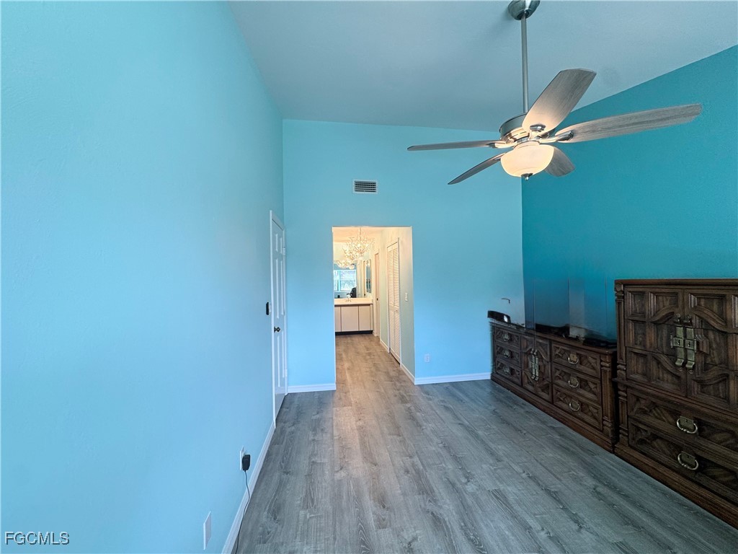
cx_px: 369
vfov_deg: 85.7
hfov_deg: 102.1
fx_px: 298
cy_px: 277
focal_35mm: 14
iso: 125
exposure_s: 1/120
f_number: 2.2
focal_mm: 2.22
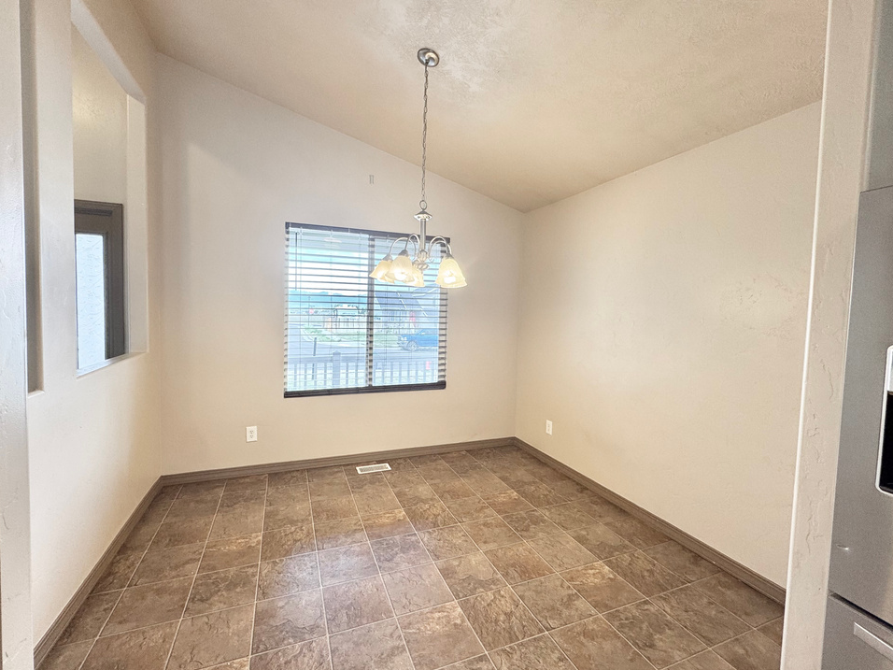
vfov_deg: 81.7
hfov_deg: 98.1
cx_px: 432
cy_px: 329
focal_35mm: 15
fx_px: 387
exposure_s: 1/120
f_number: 2.2
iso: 50
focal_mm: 2.22
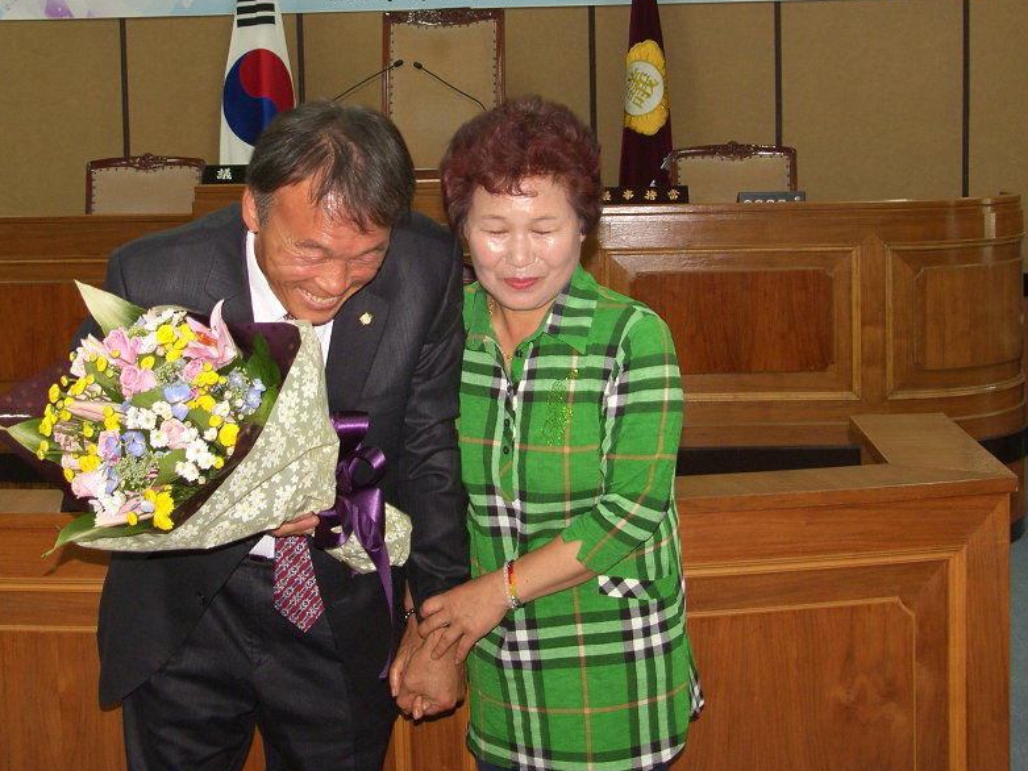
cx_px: 440
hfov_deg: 32.6
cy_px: 280
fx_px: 1752
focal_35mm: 59
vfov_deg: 24.7
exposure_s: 1/50
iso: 100
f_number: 2.5
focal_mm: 11.5
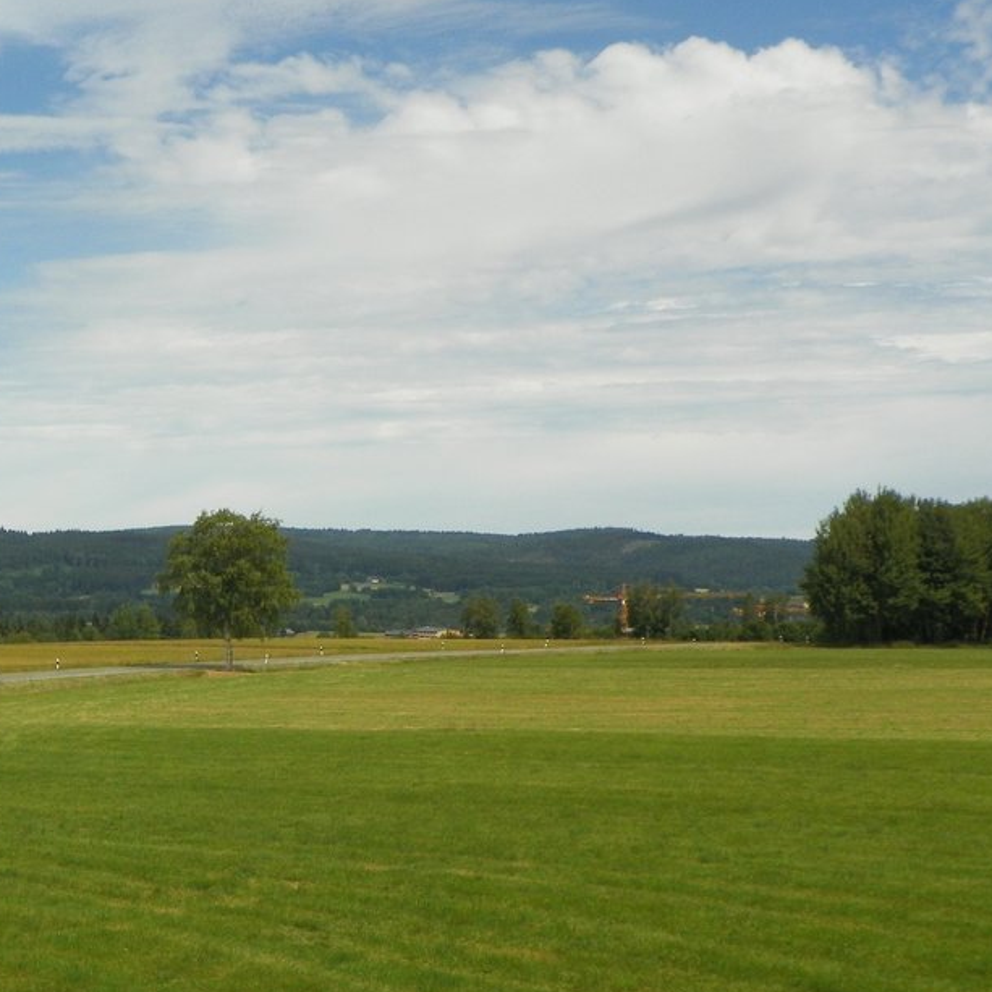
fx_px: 2075
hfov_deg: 26.1
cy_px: 628
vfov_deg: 26.8
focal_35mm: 64
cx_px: 118
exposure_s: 1/500
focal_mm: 6.6
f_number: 5.6
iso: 64
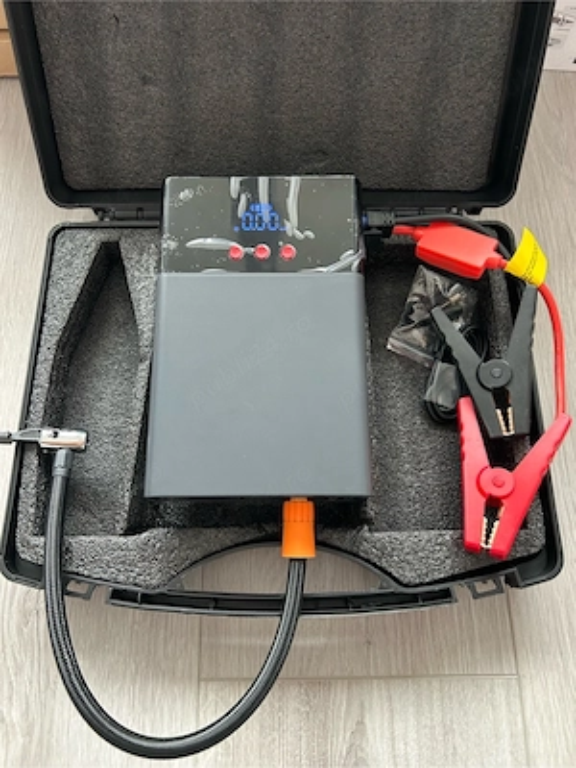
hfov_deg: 53.1
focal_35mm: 26
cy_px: 384
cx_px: 288
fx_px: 577
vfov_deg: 67.3
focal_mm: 5.7
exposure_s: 1/60
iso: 320
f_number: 1.5
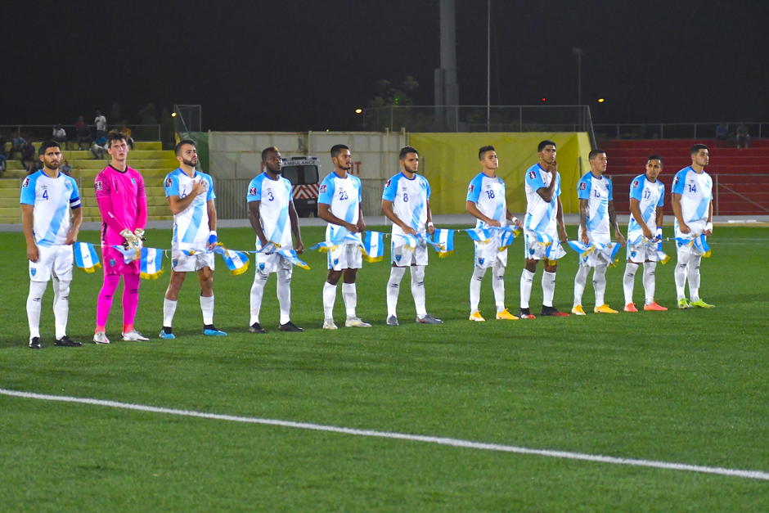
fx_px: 2564
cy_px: 256
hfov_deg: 17.1
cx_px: 384
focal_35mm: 120
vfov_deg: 11.4
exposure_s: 1/800
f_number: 3.5
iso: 6400
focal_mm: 80
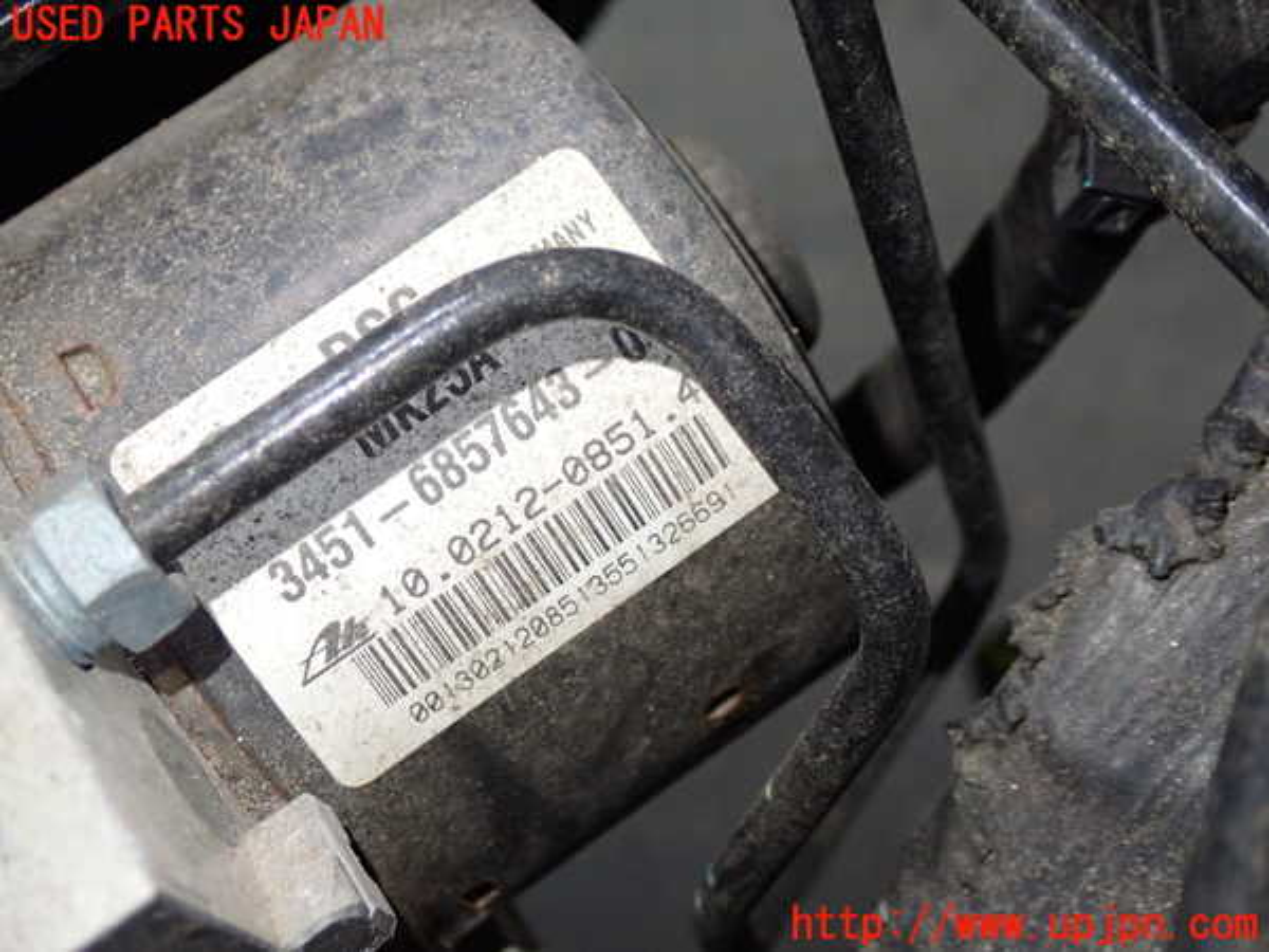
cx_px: 634
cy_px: 476
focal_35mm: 47
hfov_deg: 40.4
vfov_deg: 30.9
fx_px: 1723
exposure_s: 1/50
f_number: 3.1
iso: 640
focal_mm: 8.4
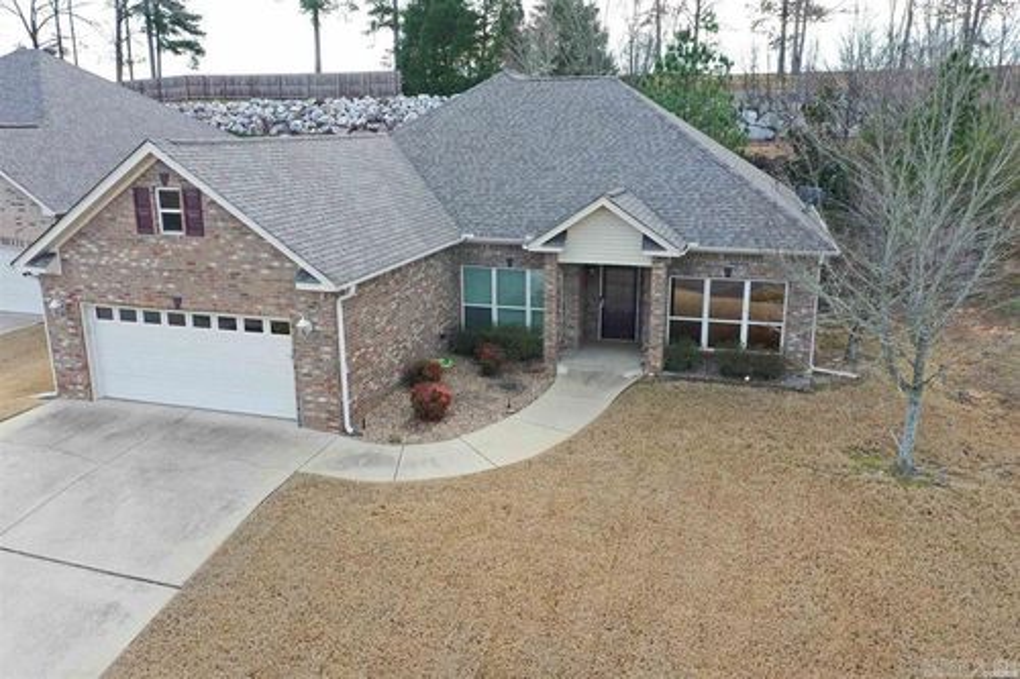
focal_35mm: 28
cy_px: 340
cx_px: 510
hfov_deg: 65.5
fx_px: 793
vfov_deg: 46.4
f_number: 4.5
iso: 100
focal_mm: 10.26
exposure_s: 1/120
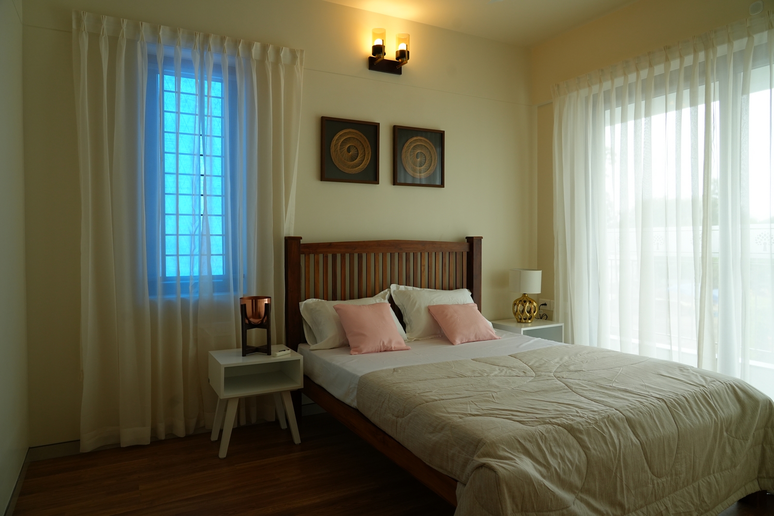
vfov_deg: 53.1
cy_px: 258
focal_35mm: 24
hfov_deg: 73.7
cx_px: 387
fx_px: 516
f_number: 6.3
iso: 640
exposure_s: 1/160
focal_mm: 24
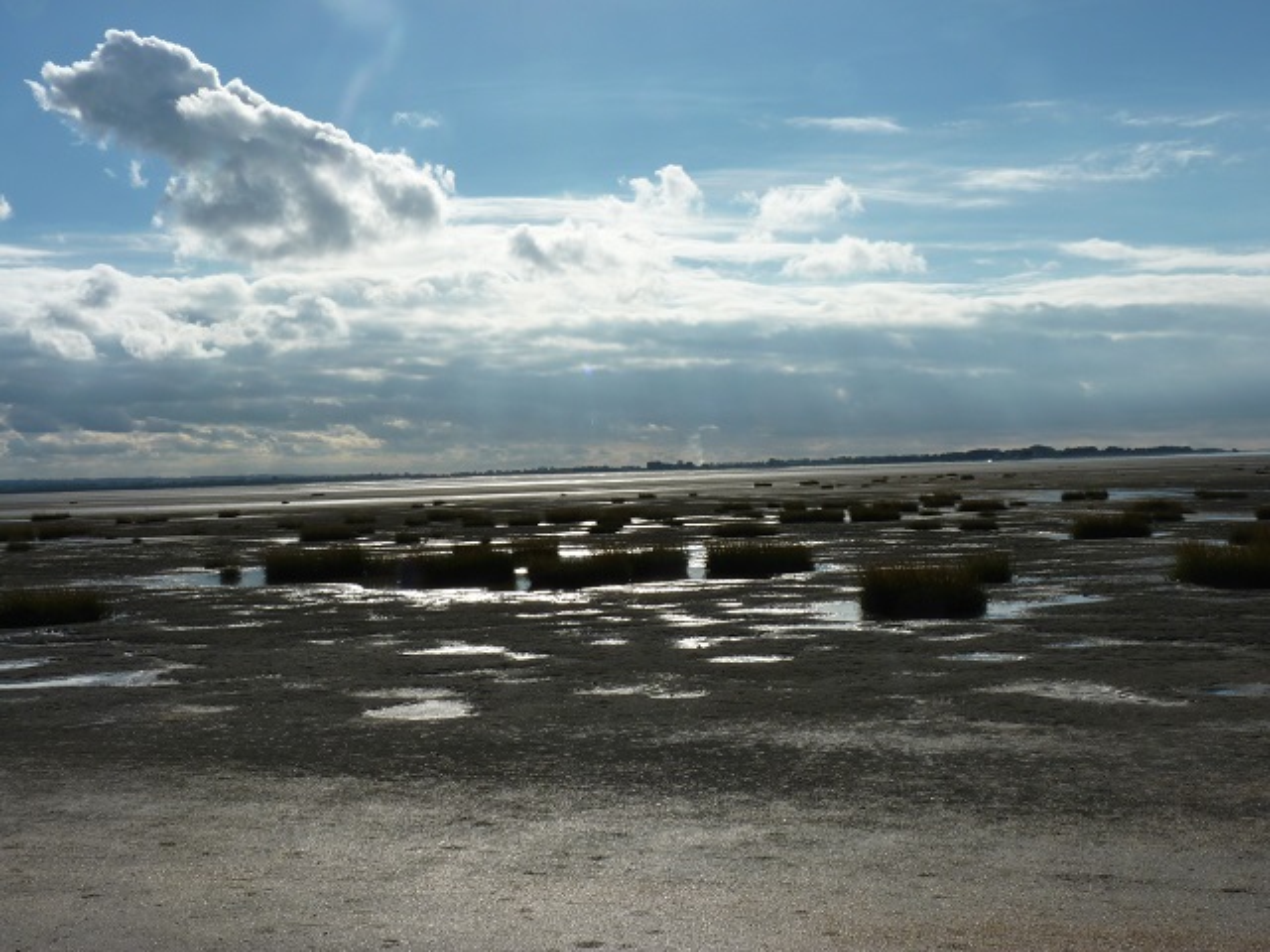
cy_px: 476
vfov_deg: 29.7
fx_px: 1798
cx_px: 635
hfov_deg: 38.9
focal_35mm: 49
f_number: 8
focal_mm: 8.7
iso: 80
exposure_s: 1/800
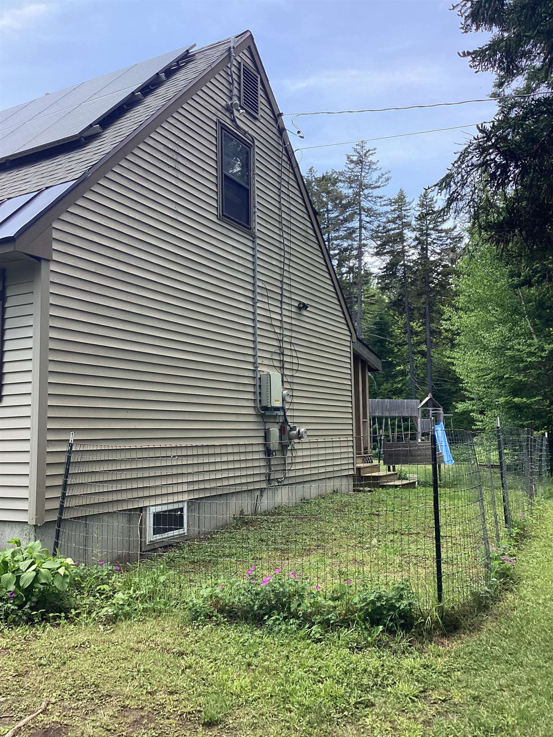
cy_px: 368
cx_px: 276
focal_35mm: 31
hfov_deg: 45.4
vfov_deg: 58.4
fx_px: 660
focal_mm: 3.3
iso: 25
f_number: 2.4
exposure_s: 1/232
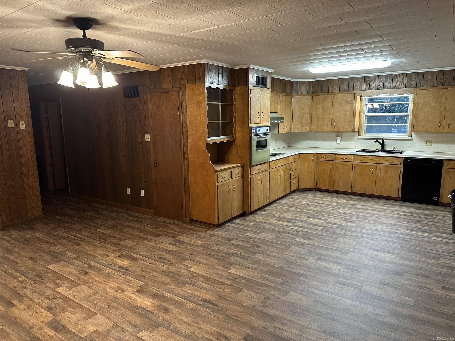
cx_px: 228
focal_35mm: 24
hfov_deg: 71.6
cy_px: 170
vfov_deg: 56.8
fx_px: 315
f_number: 1.78
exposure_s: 1/60
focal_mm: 6.86
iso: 320
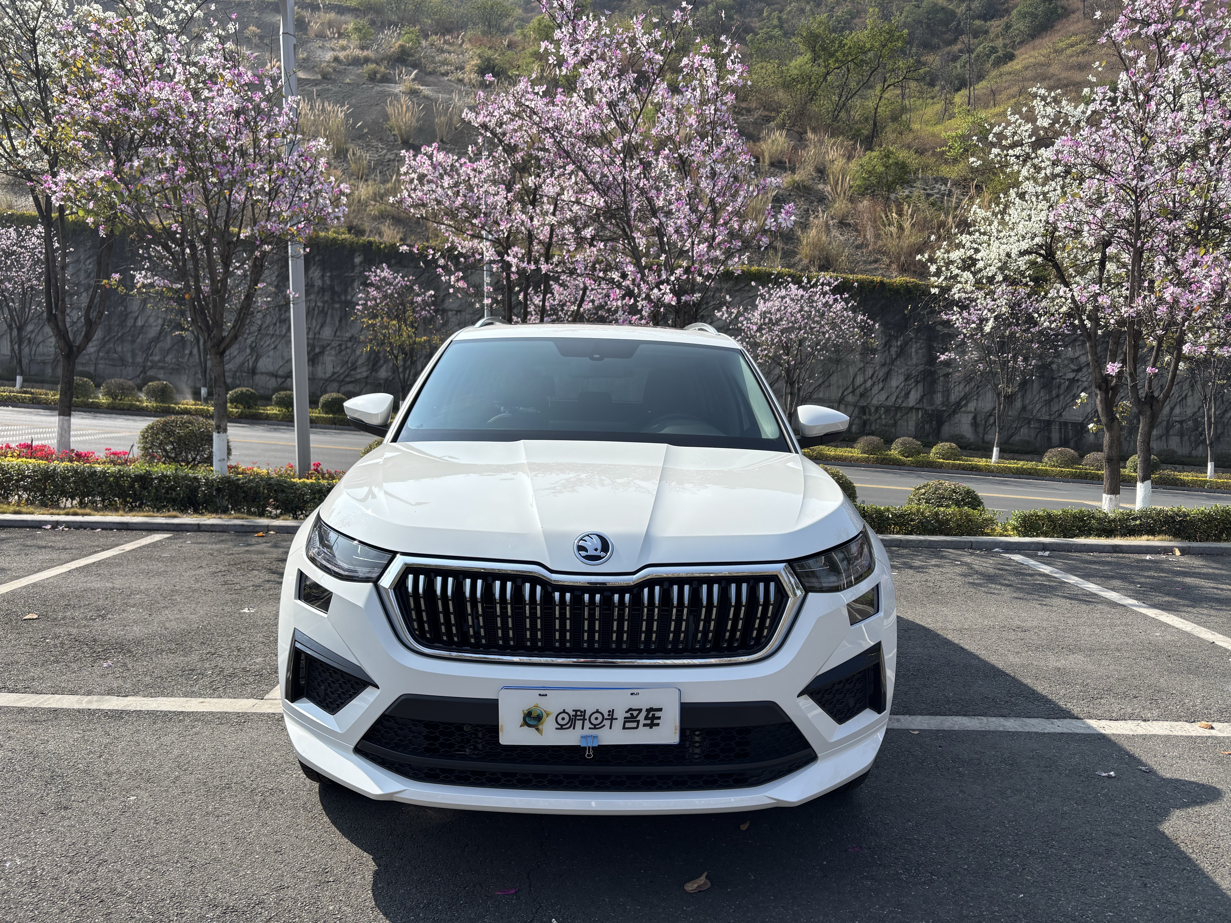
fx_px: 925
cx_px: 616
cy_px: 462
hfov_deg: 67.3
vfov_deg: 53.1
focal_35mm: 26
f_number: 1.6
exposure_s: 1/2288
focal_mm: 5.96
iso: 50
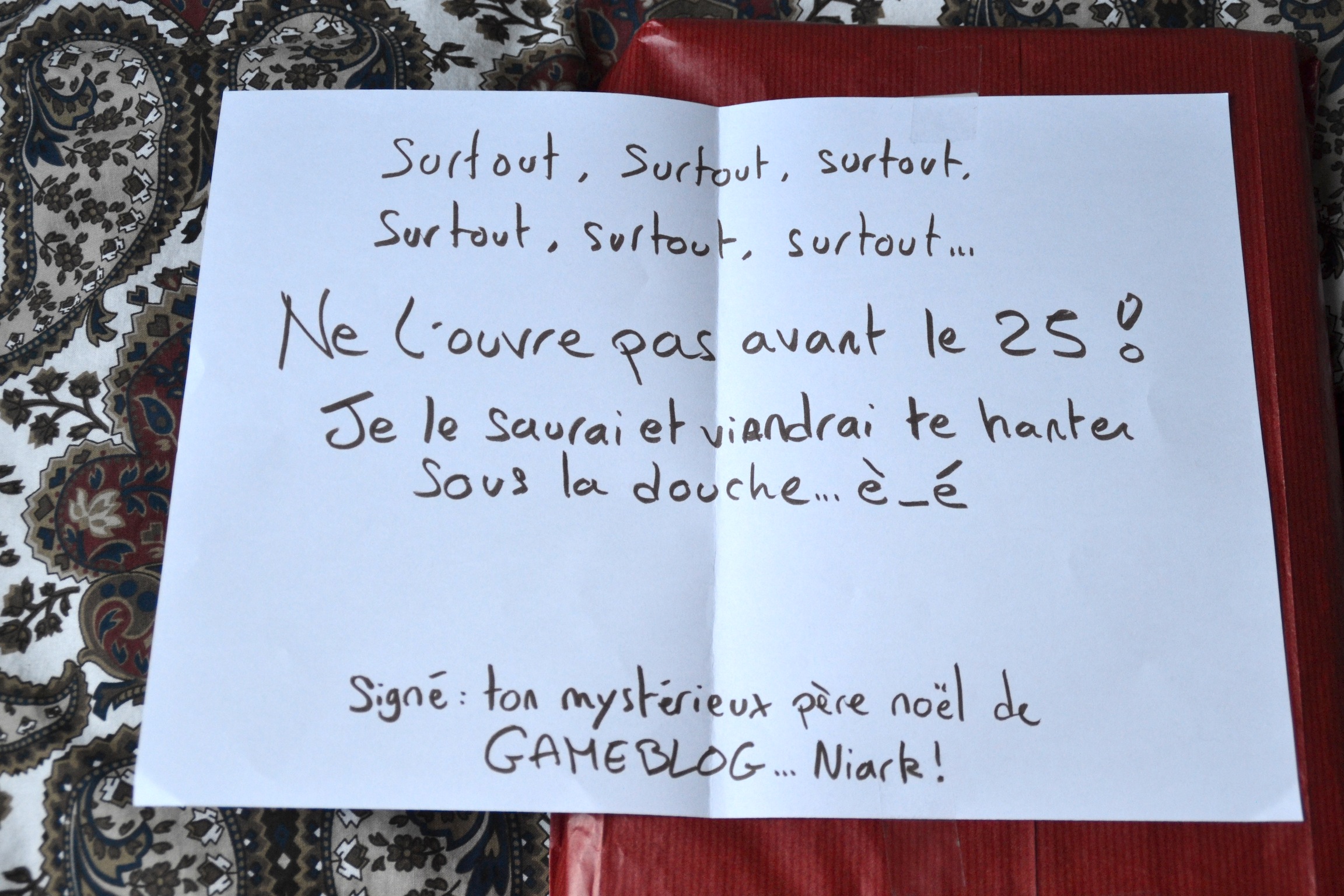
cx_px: 672
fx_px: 1792
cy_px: 448
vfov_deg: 28.1
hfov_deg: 41.1
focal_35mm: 48
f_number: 4.2
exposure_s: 1/60
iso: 720
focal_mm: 32
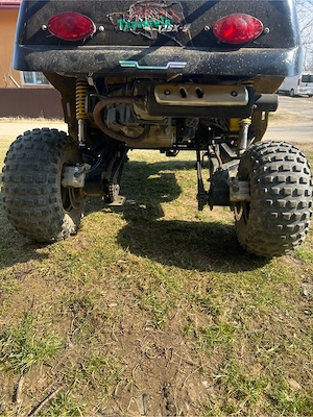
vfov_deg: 67.3
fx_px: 313
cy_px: 208
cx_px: 156
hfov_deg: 53.1
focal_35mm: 26
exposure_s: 1/1009
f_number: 1.5
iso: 50
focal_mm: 5.7
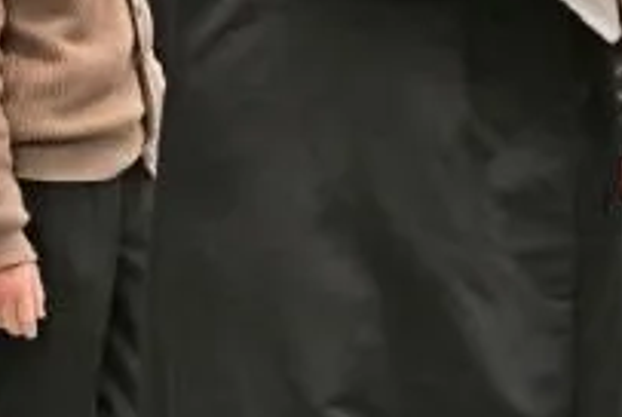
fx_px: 4533
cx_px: 1048
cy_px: -11
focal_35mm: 262
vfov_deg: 5.3
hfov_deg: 7.6
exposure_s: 1/160
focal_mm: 52
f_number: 4
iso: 400
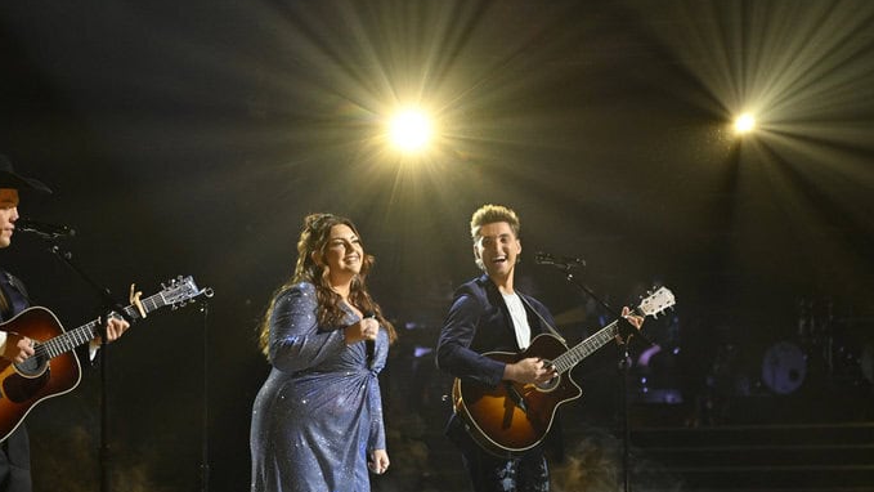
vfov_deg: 11.2
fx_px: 2503
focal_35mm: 108
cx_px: 385
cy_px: 271
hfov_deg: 19.8
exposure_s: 1/125
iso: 2500
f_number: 2.8
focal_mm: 70
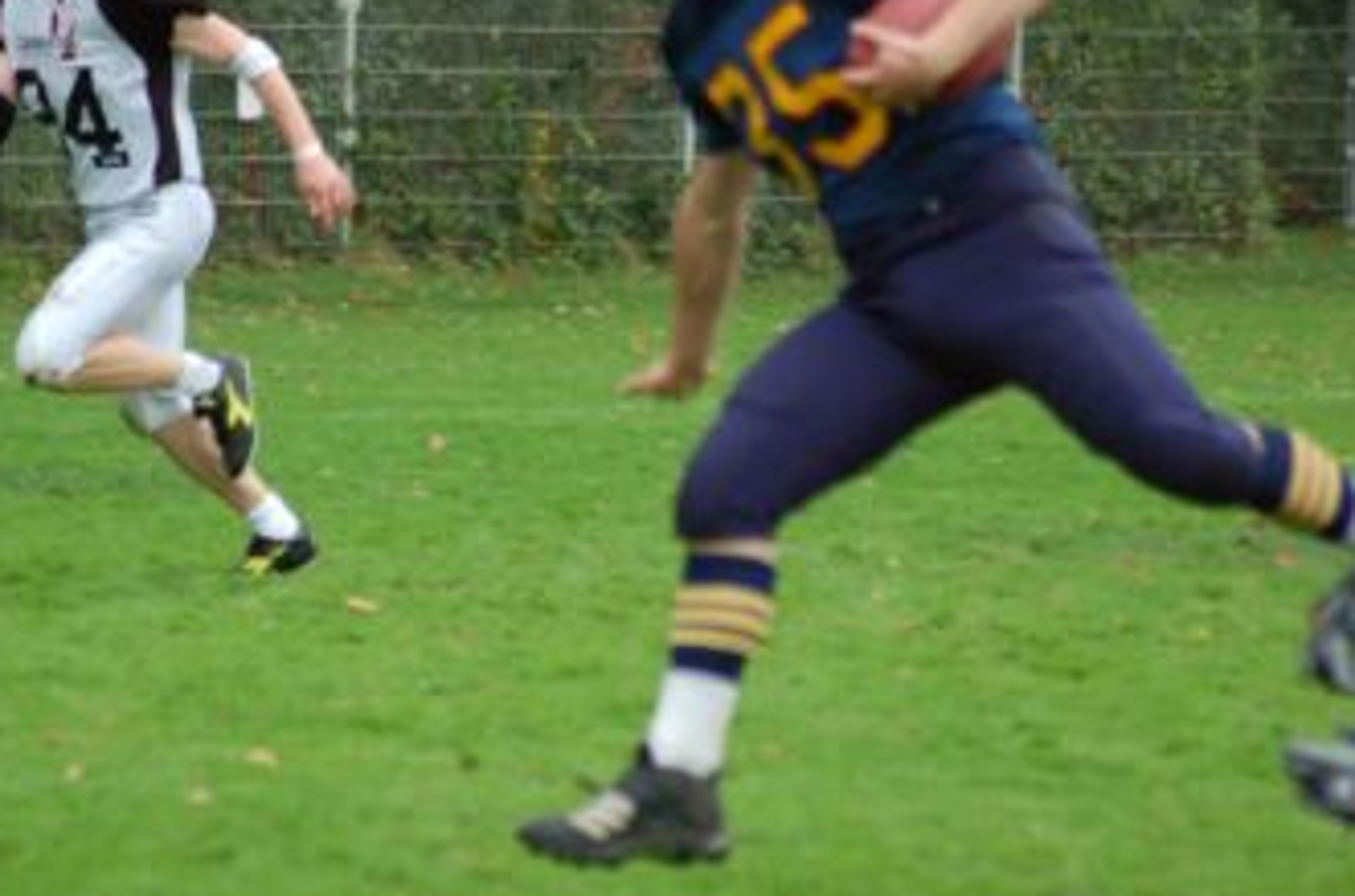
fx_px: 13104
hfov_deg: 5.9
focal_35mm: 349
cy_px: 458
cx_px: 555
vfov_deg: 3.9
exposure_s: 1/500
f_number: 4.8
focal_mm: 170
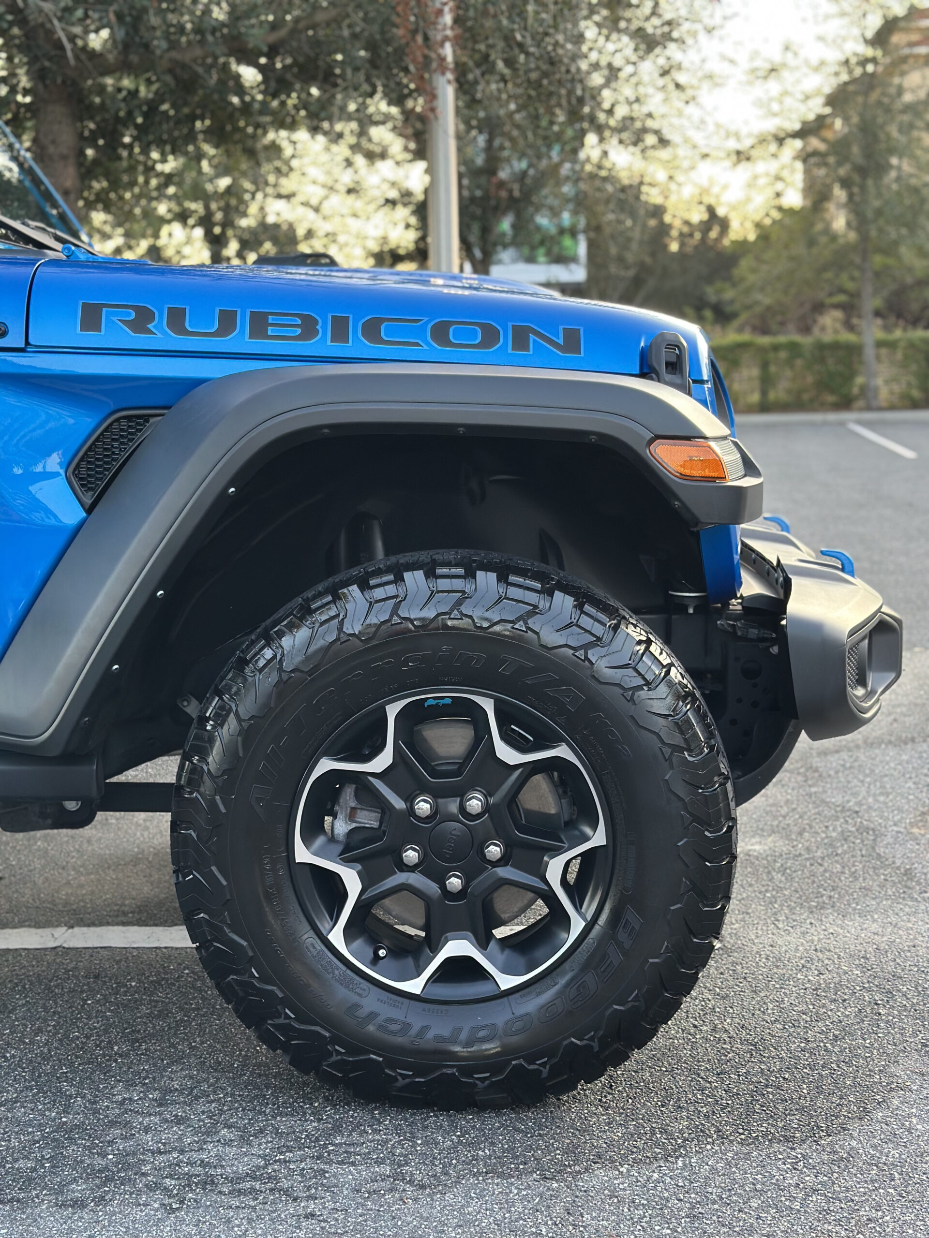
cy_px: 619
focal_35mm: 48
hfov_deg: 30.3
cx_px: 464
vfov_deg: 39.7
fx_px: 1718
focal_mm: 6.86
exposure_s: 1/163
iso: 125
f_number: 1.78
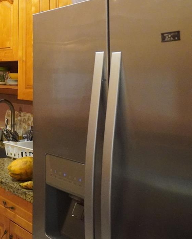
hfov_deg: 25.6
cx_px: -56
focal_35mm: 51
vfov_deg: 35.9
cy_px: 64
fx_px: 362
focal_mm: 16
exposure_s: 1/160
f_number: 3.5
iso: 6400
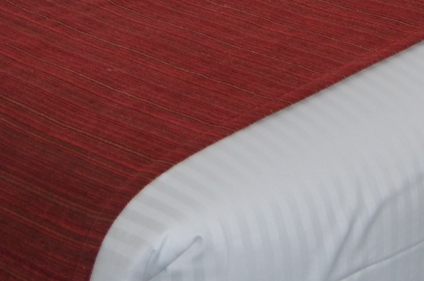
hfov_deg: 12.5
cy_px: -344
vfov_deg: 7.9
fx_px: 1916
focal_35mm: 163
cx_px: 393
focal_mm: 18
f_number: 3.5
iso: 400
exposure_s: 1/100
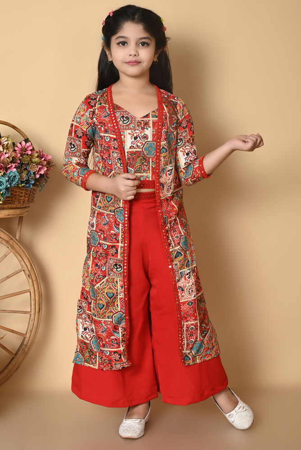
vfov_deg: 28.8
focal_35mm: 70
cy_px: 225
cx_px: 150
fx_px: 877
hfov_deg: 19.5
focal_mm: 70
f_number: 11
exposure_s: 1/160
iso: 250
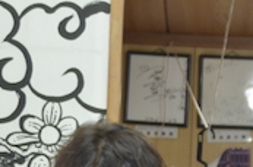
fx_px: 1926
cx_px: 196
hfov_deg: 7.5
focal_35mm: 275
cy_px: 329
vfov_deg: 4.9
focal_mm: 44
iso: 800
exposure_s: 1/50
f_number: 4.5
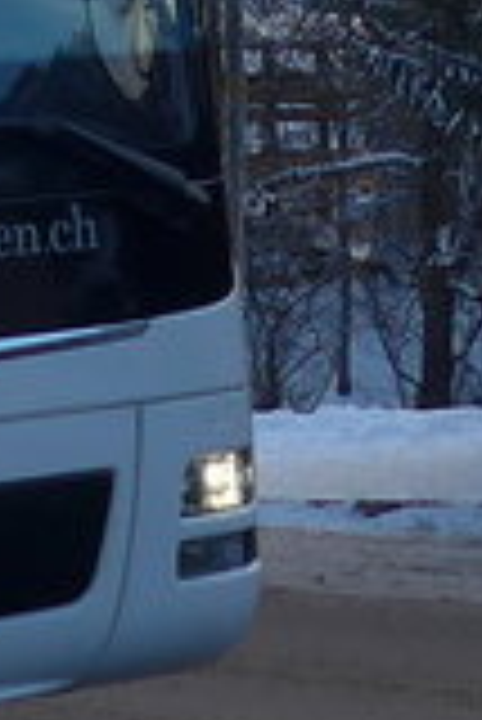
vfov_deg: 8.6
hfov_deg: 5.8
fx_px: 4529
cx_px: -685
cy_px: -680
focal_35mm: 226
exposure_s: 1/400
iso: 80
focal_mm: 6
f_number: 2.8
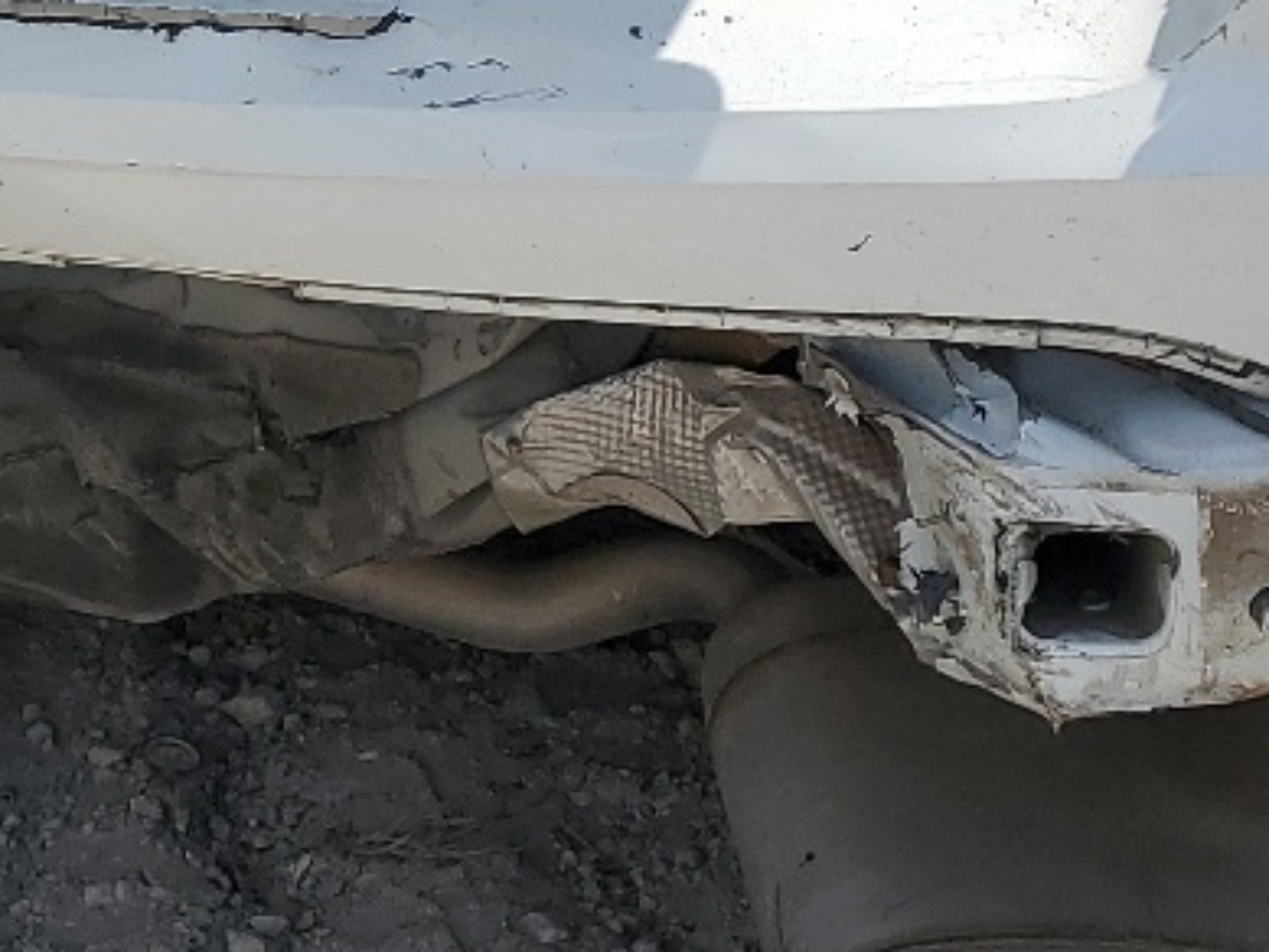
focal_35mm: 107
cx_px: -42
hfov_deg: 17.9
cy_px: -209
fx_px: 3924
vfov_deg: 13.4
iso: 50
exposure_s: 1/5000
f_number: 1.5
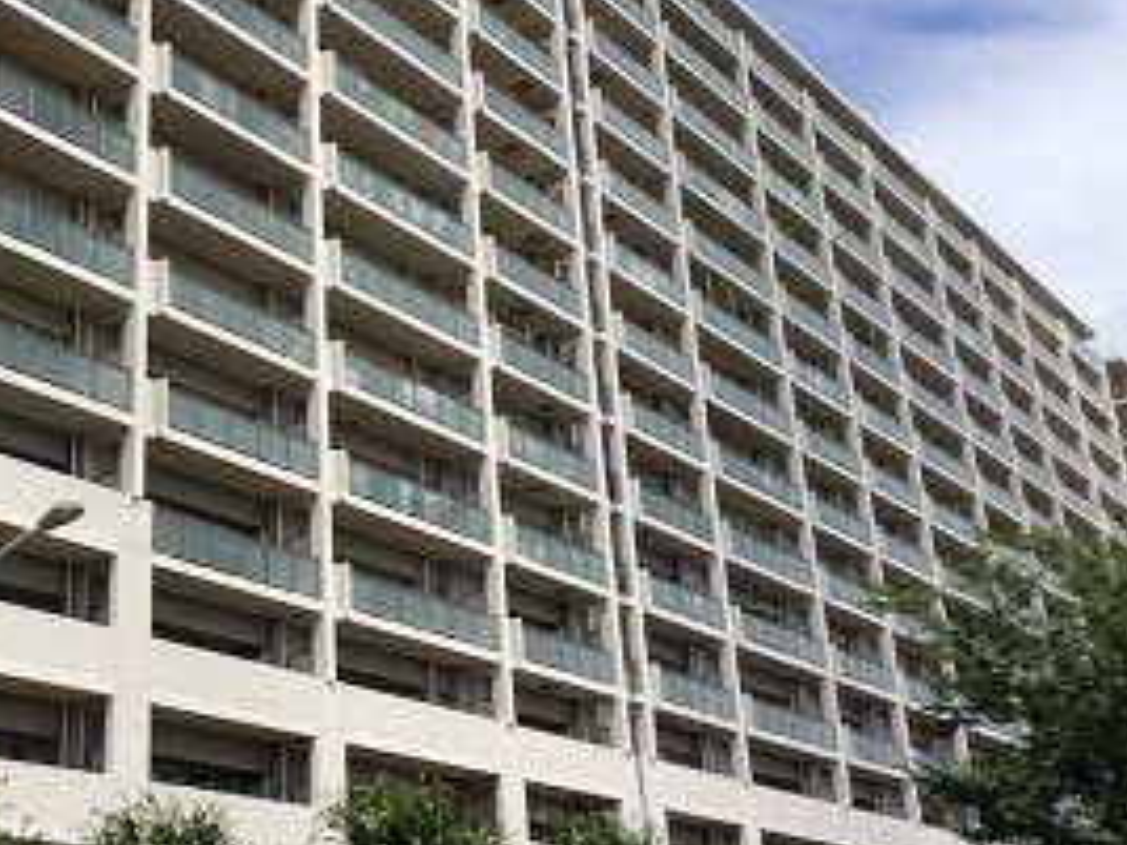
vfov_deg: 27.3
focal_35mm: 53
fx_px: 1726
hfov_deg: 34.7
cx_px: 172
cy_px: 256
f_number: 2.2
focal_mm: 4.15
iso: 32
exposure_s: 1/3165
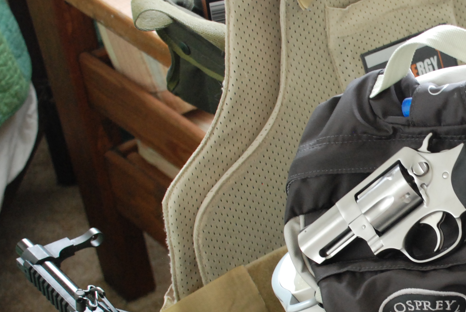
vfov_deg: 14.5
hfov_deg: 21.0
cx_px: 462
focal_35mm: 94
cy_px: 250
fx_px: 1218
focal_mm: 28
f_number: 4
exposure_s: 1/25
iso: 800
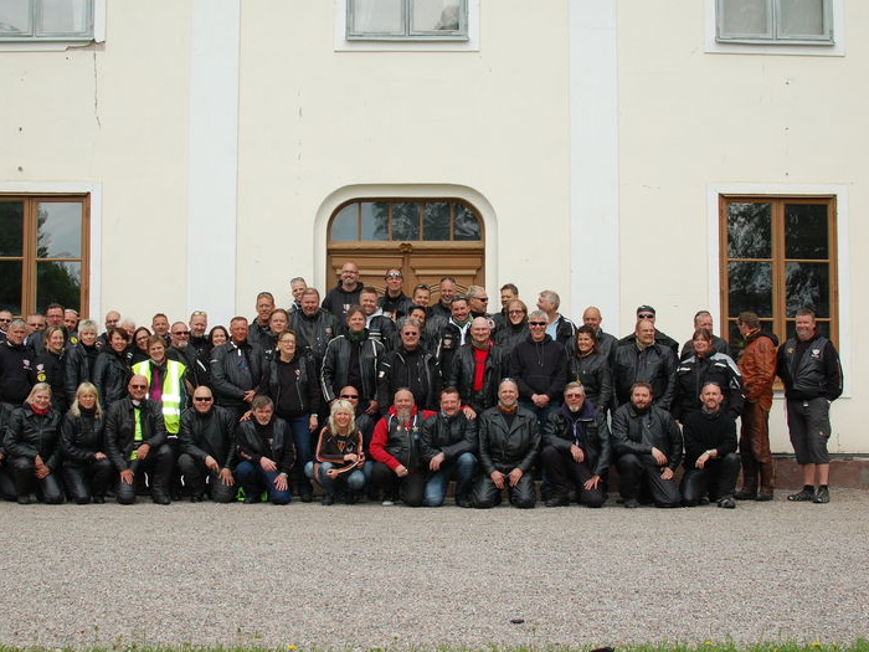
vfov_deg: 25.4
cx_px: 392
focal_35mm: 58
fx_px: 1445
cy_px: 326
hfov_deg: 33.5
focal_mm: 35
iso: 360
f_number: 5.6
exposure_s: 1/500
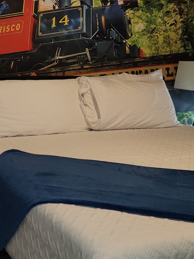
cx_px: 25
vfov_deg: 35.4
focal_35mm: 53
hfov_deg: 26.7
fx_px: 396
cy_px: 65
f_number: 1.8
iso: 125
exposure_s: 1/20
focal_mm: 6.4
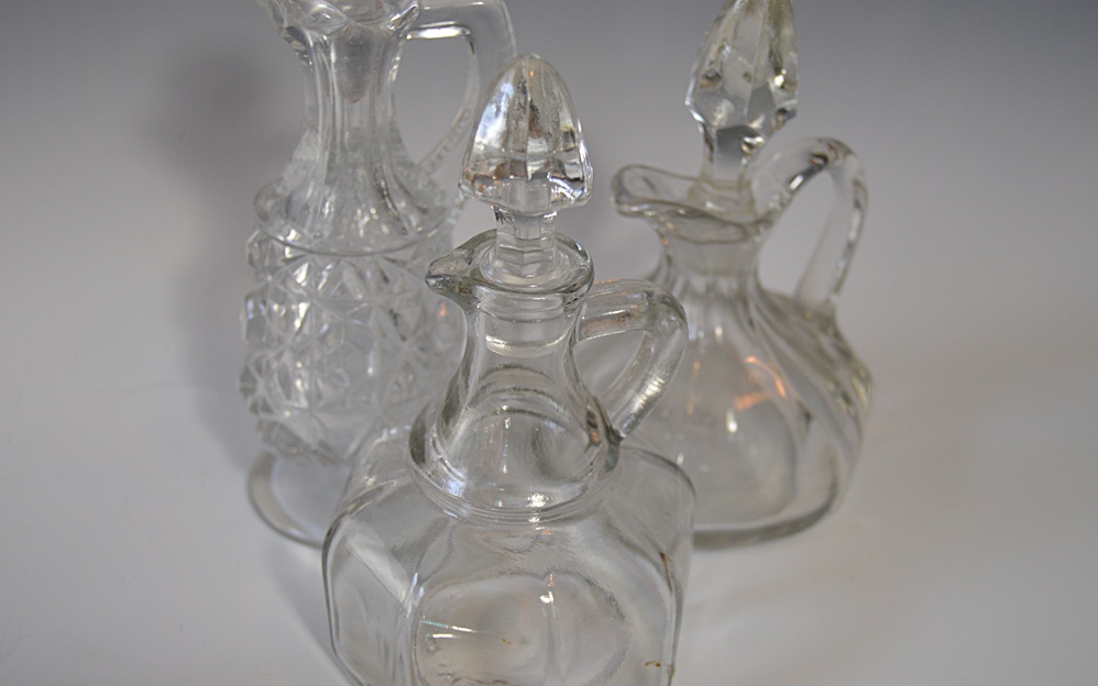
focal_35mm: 49
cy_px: 348
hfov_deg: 41.0
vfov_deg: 26.3
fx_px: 1466
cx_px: 549
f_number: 5
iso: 400
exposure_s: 1/100
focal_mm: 32
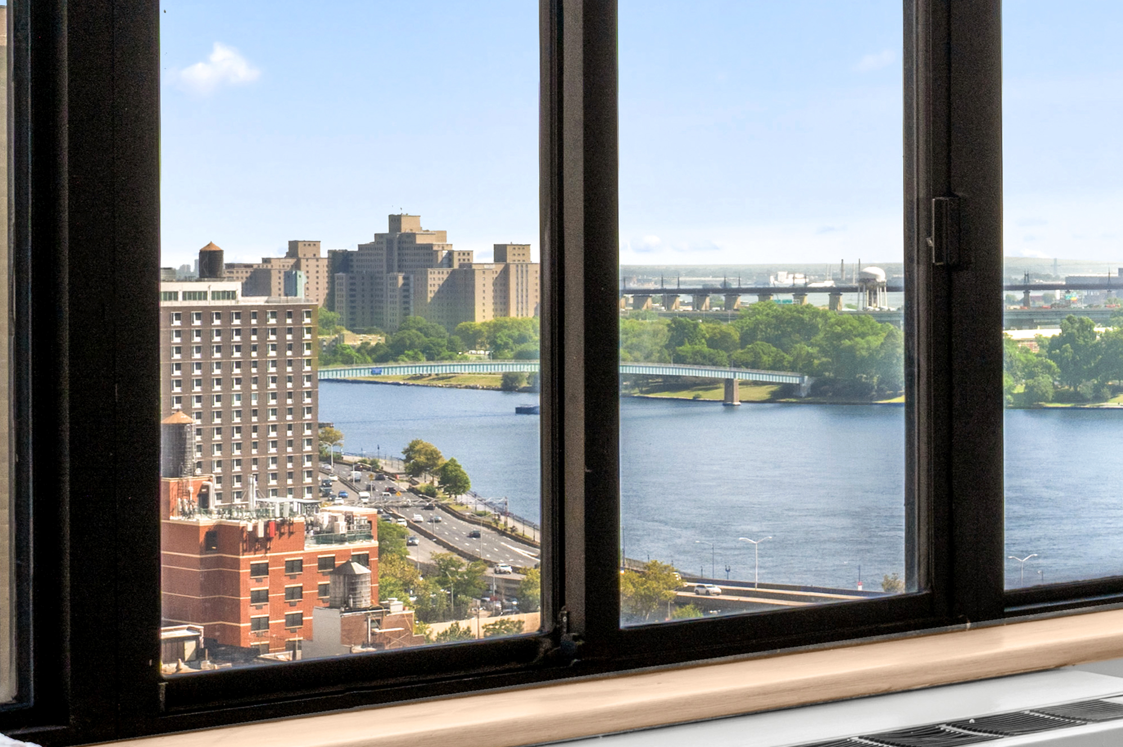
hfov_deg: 24.1
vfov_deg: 16.8
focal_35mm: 81
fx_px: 2525
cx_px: 1099
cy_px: 276
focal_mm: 30
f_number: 18
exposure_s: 1/10
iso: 320
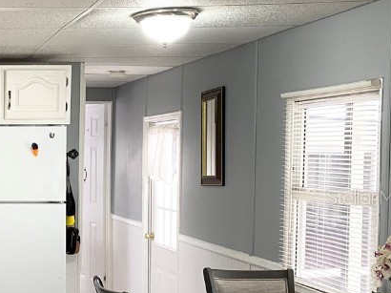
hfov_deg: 26.7
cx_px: -72
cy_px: 197
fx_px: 734
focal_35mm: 65
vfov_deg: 22.5
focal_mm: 4.25
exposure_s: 1/60
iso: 160
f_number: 1.8
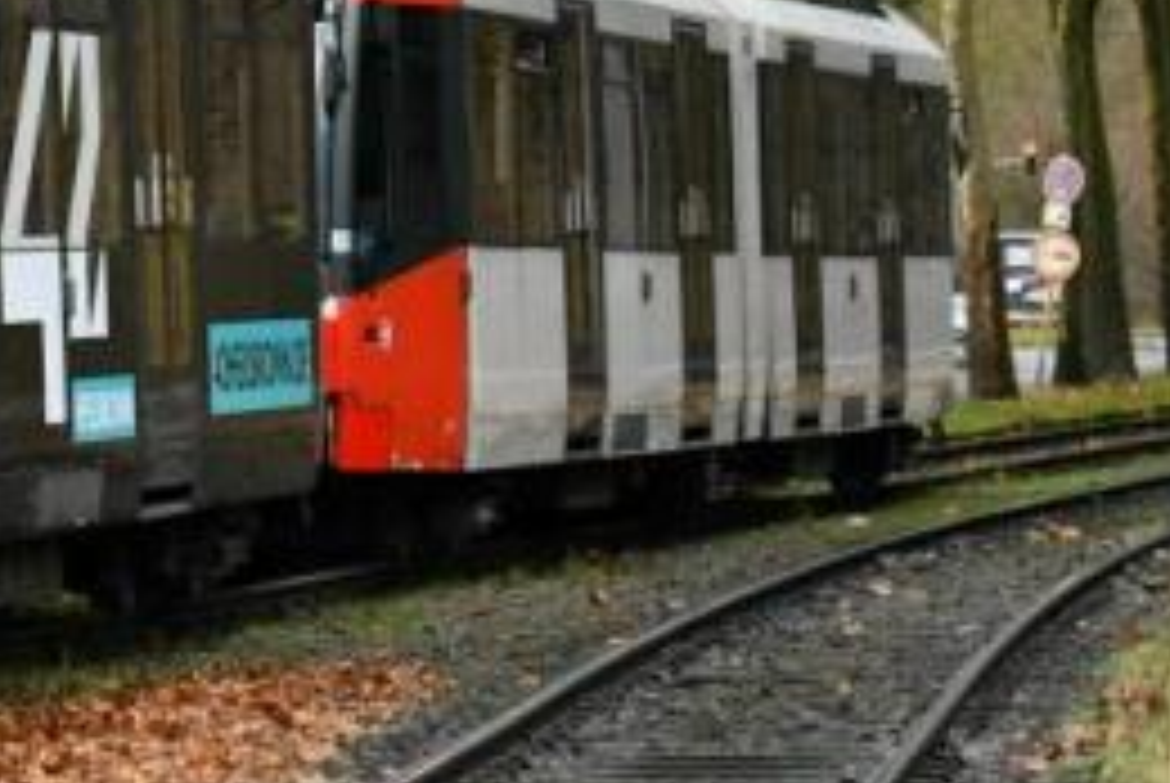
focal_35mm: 238
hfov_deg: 8.4
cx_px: -855
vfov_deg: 5.8
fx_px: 7744
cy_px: 171
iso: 2000
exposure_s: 1/640
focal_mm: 62
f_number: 7.1
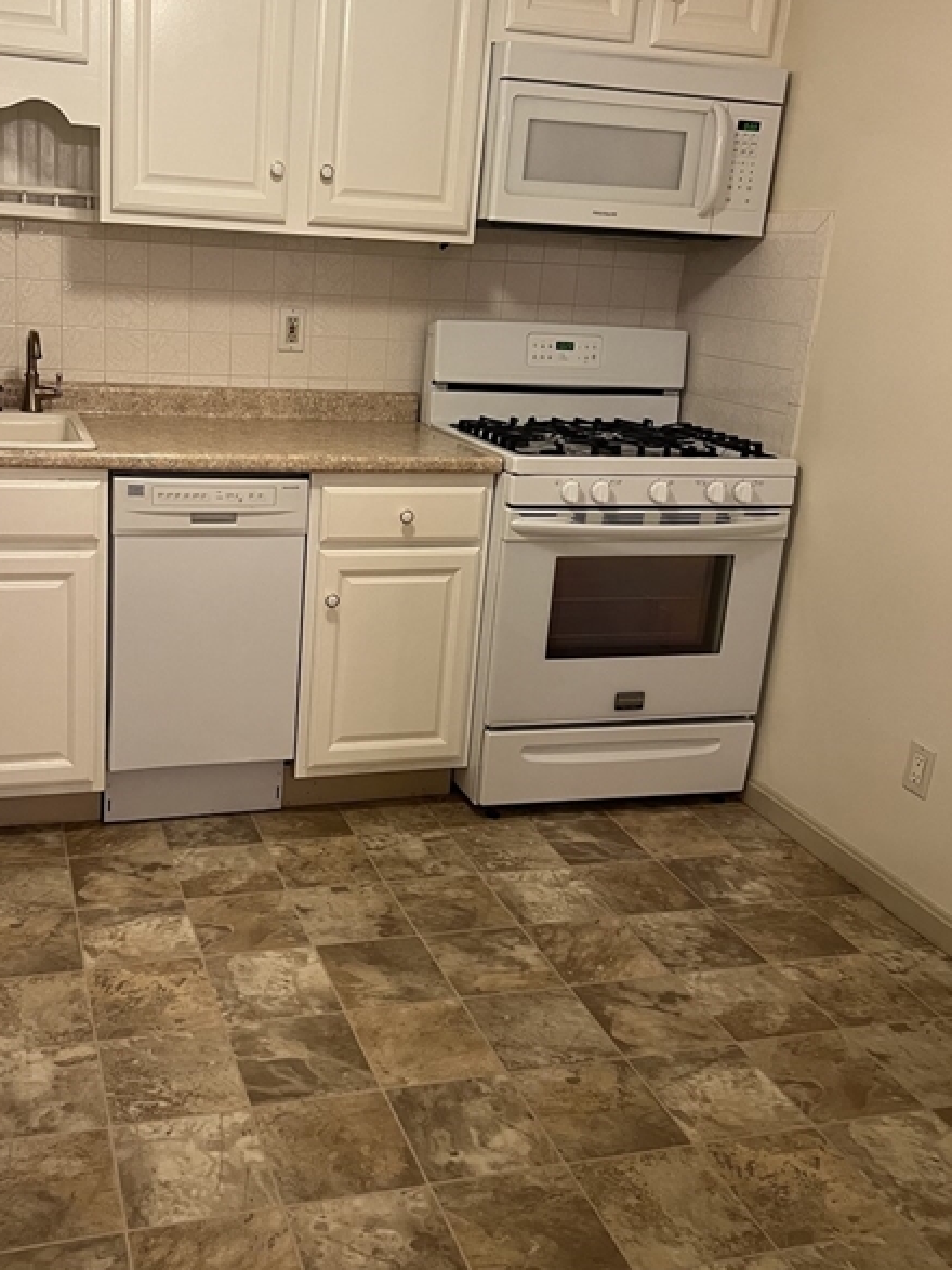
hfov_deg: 41.4
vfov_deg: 53.9
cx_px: 340
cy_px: 606
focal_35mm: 34
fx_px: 1247
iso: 200
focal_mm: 5.7
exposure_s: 1/60
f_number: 1.5
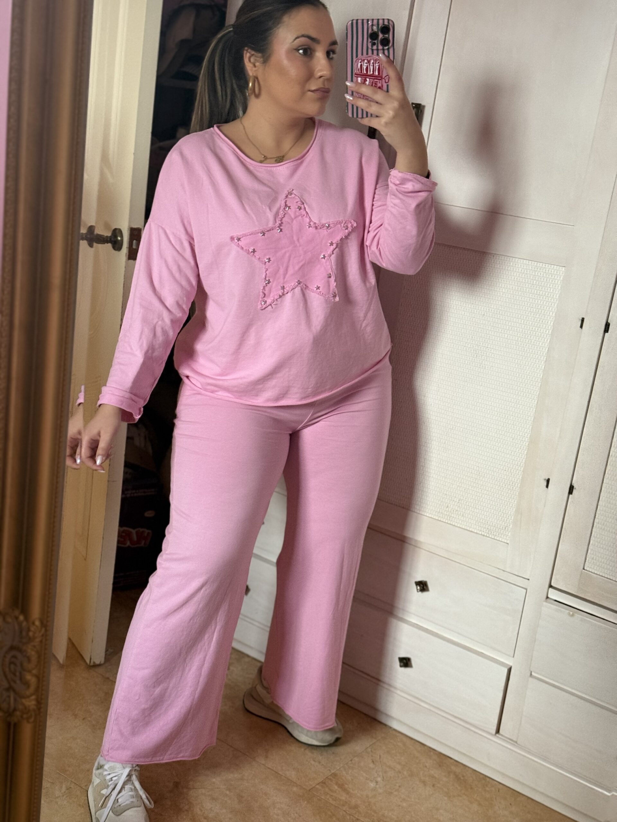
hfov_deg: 30.3
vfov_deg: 39.7
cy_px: 411
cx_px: 308
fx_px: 1141
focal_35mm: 48
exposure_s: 1/55
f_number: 1.78
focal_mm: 6.76
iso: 250
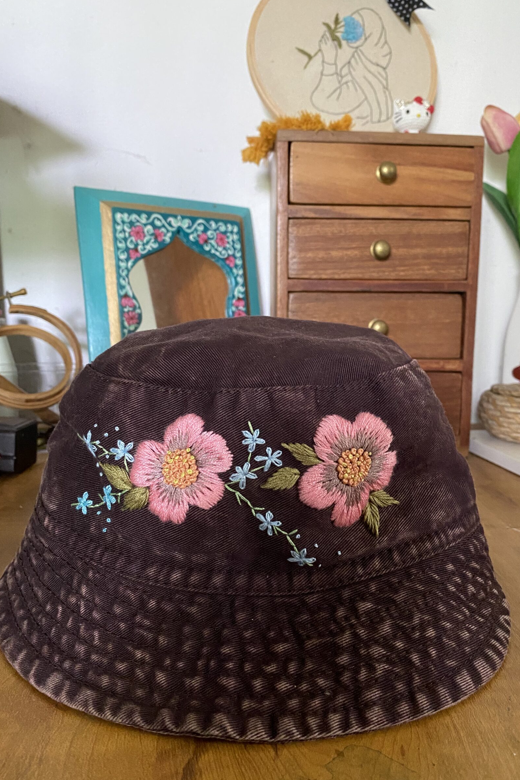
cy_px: 398
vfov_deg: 63.7
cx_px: 301
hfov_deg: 44.8
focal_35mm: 29
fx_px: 628
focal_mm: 4.25
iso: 500
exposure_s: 1/60
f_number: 1.8
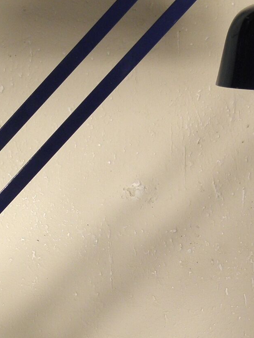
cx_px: 133
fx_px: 1085
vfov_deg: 17.4
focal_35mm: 111
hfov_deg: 13.3
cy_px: 328
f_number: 3.7
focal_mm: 6.4
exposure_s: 1/60
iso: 100
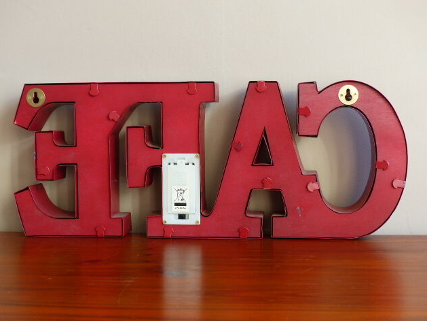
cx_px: 210
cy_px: 163
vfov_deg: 24.4
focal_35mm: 60
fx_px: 740
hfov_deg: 32.2
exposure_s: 1/60
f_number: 2.8
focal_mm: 10.5
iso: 125
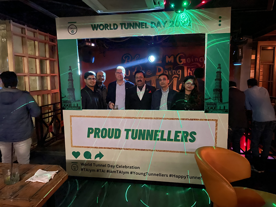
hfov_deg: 67.3
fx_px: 207
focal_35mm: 26
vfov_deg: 53.1
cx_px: 138
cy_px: 104
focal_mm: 4.2
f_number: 1.6
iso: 2000
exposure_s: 1/14
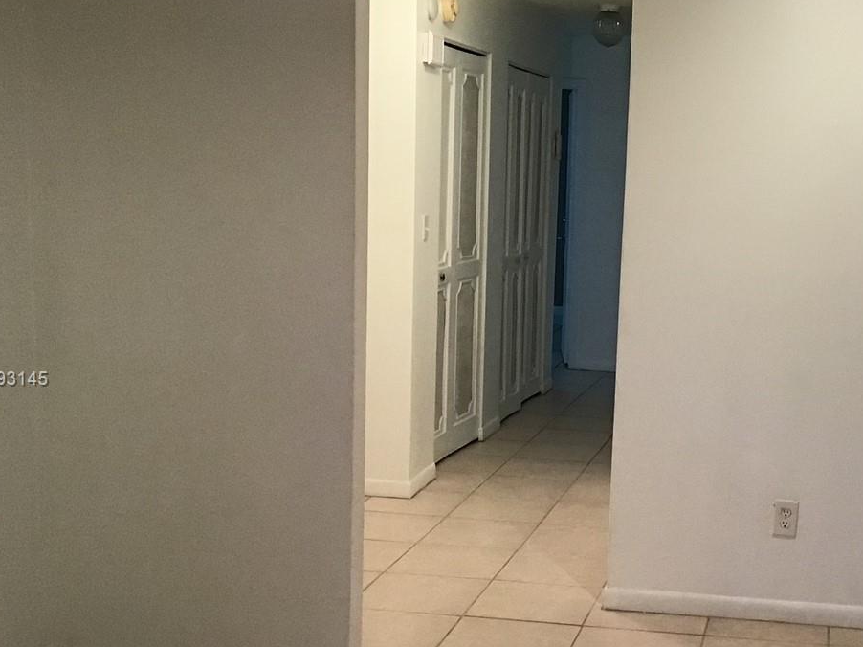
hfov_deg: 34.1
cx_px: 662
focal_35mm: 55
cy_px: 380
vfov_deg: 26.5
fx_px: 1371
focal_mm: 3.3
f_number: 2.4
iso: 125
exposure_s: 1/30
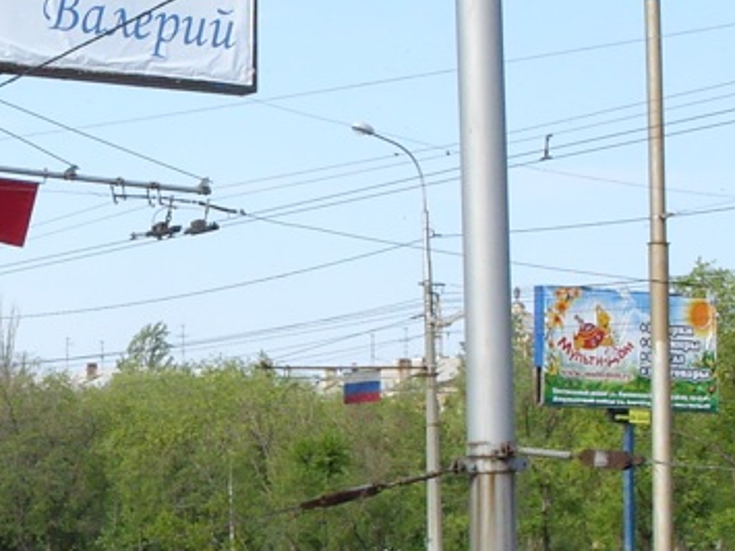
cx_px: -306
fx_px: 2144
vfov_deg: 14.6
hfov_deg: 17.8
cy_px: 425
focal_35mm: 101
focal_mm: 7.8
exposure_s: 1/500
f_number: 6.8
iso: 80
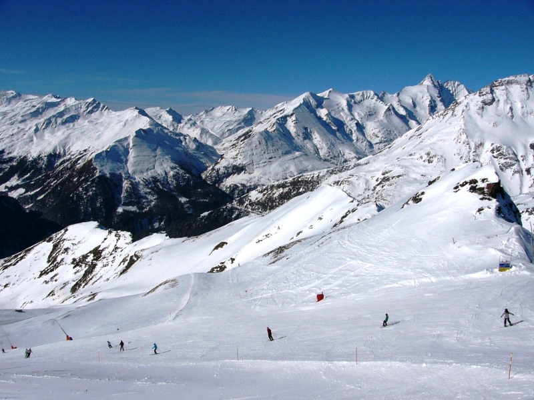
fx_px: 540
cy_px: 200
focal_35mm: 35
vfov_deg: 40.7
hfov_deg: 52.6
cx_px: 267
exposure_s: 1/1000
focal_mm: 4.6
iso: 50
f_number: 8
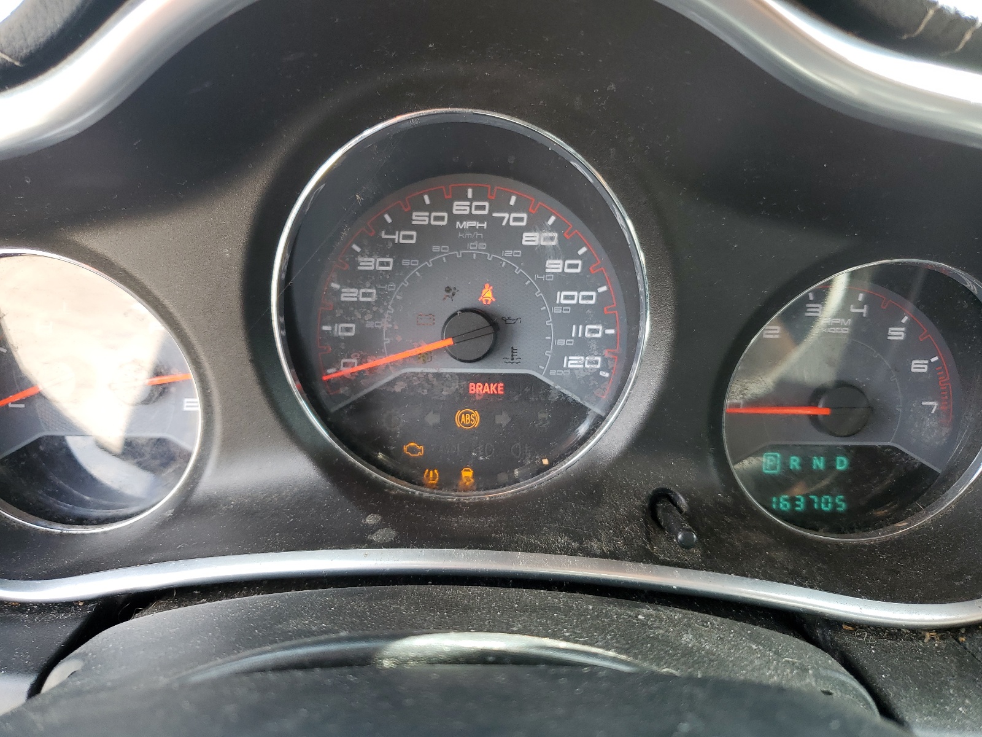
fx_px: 738
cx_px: 491
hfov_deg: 67.3
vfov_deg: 53.1
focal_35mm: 26
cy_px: 368
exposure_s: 1/101
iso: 50
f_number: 1.5
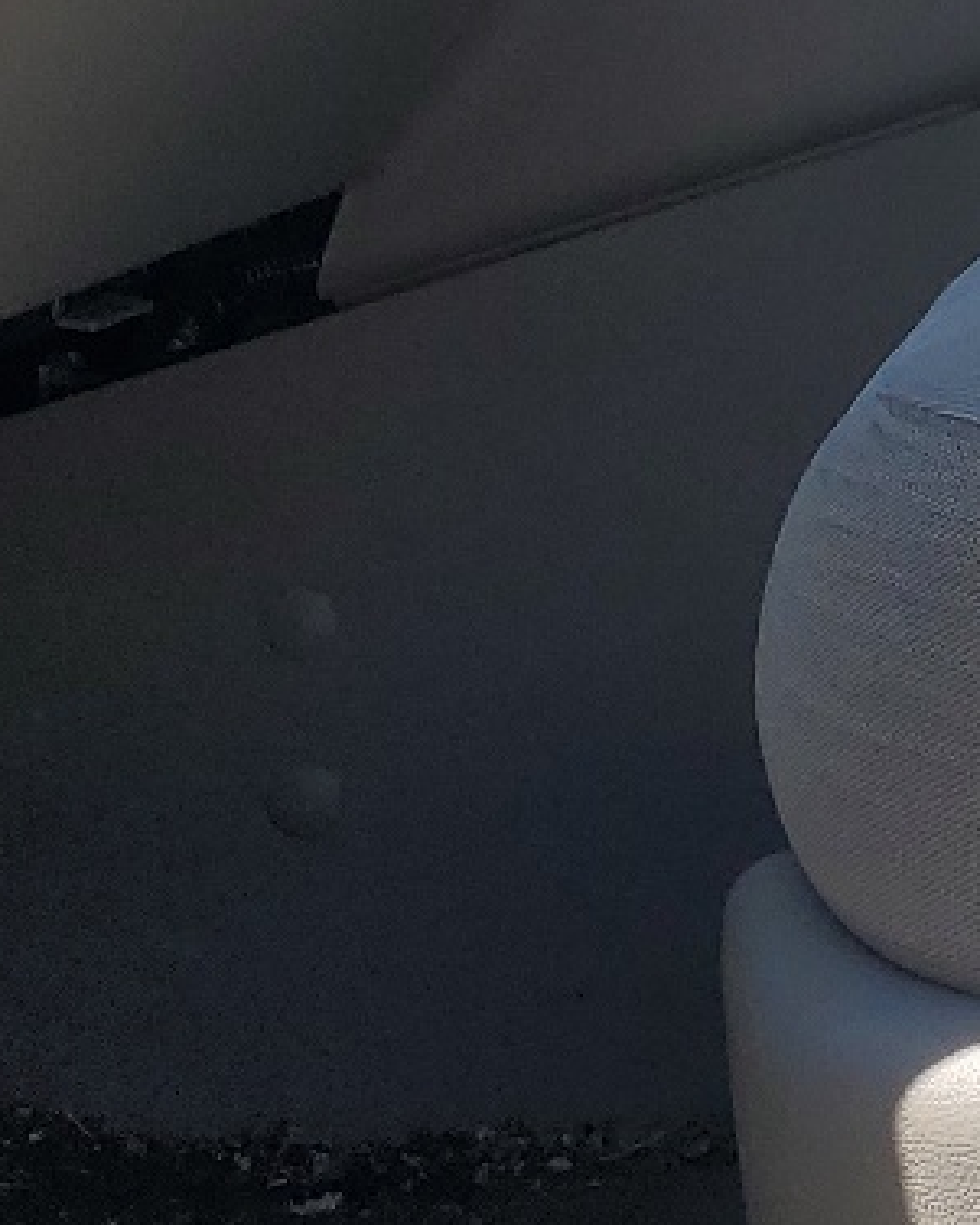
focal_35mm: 108
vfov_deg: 16.6
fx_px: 3914
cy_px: -456
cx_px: 1631
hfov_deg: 13.2
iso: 50
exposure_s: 1/1250
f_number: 1.5
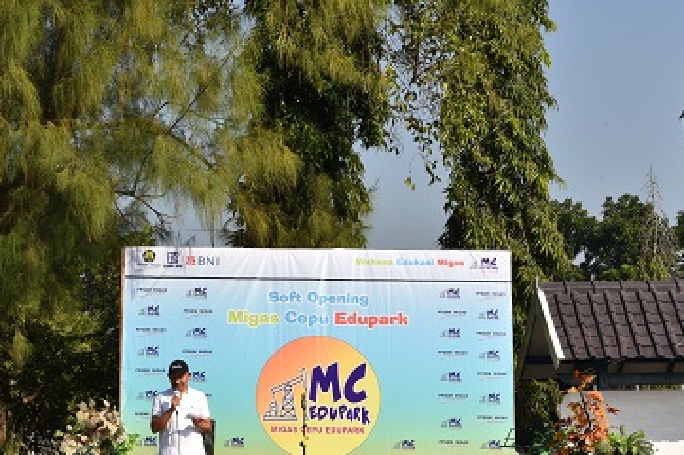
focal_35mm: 97
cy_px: 302
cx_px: 267
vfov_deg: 14.1
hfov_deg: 21.0
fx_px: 1841
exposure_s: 1/200
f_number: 22
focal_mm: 70
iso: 400
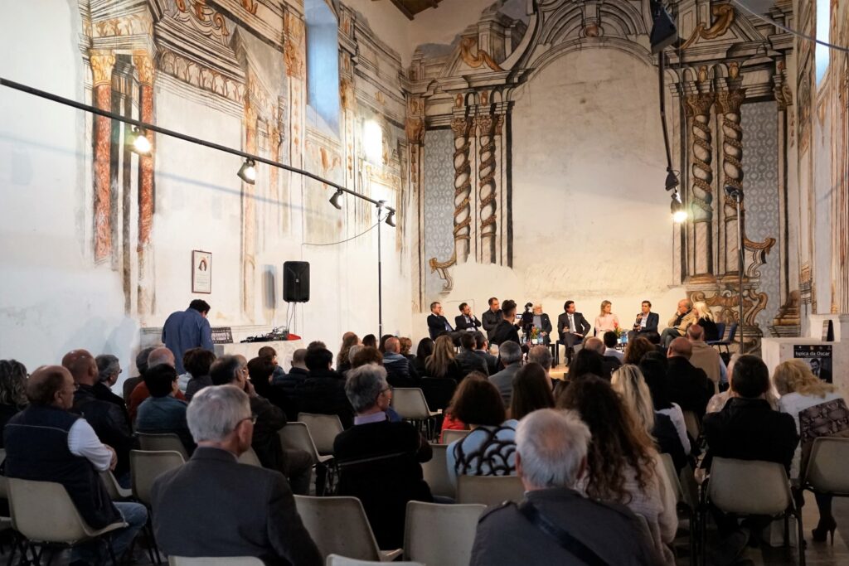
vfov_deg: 42.3
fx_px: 731
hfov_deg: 60.3
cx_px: 424
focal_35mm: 31
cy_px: 283
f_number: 4
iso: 2500
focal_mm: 31
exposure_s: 1/160
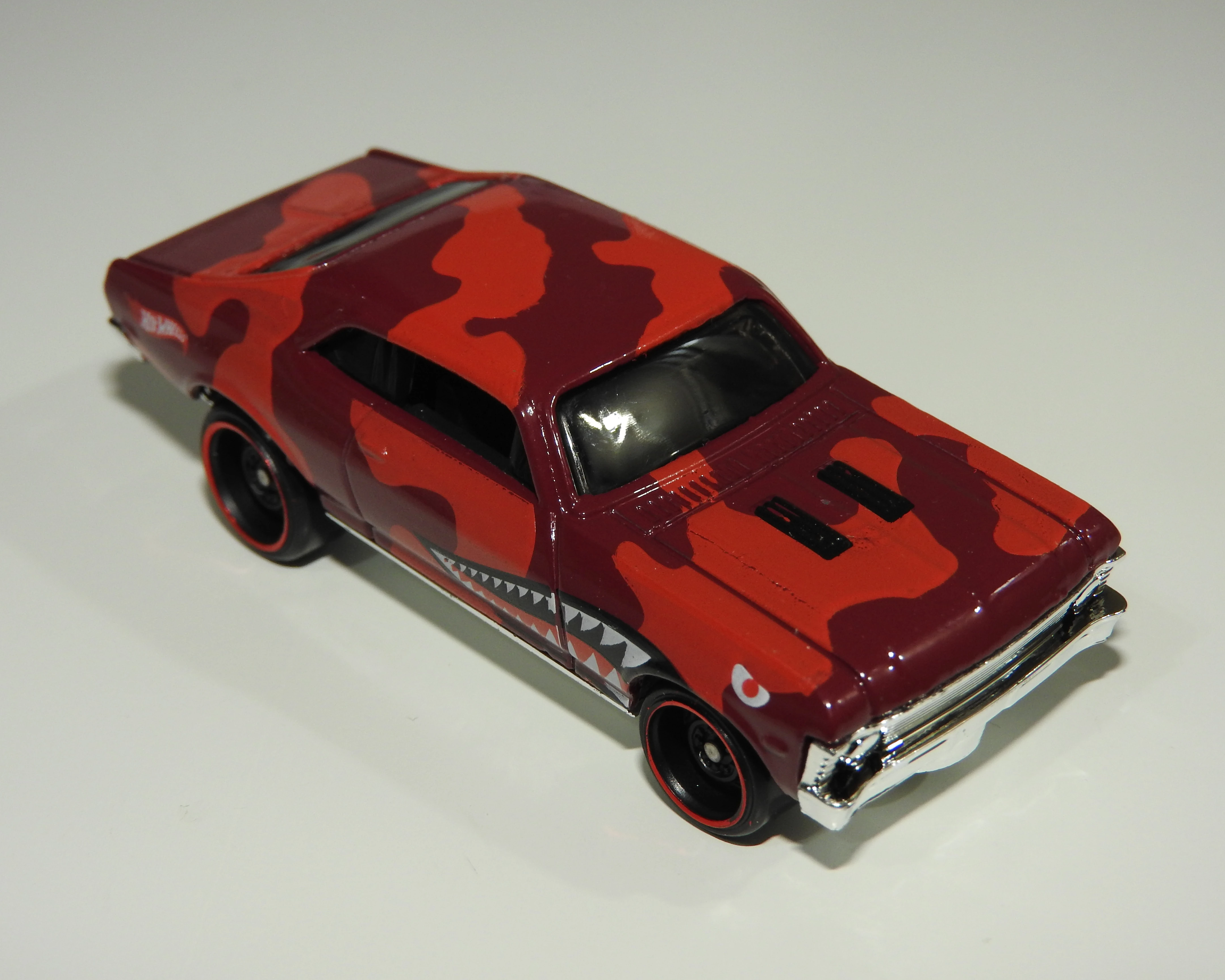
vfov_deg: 21.0
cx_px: 597
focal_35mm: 73
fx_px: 2647
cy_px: 490
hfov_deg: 26.1
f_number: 5
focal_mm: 12.5
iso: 200
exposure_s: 1/30
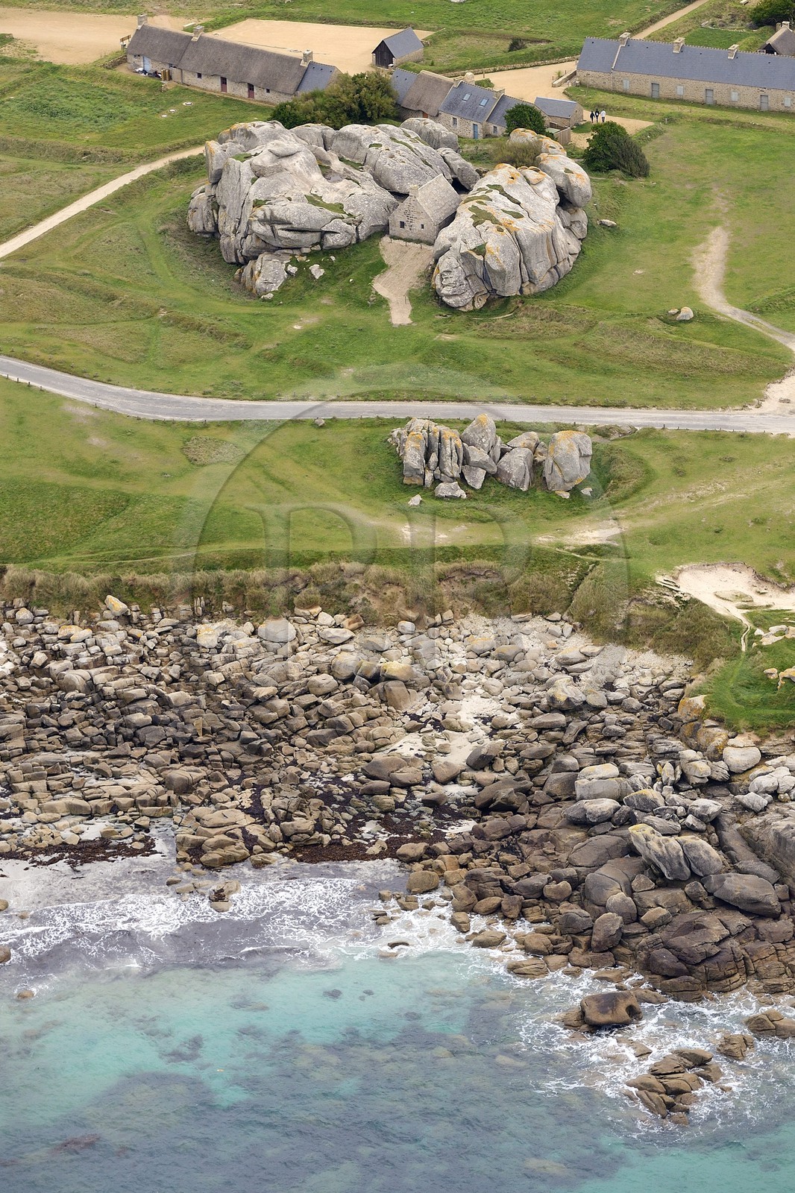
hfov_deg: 8.9
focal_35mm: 155
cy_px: 596
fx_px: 5136
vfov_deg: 13.3
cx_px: 398
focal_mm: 155
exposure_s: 1/1000
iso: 800
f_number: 6.3
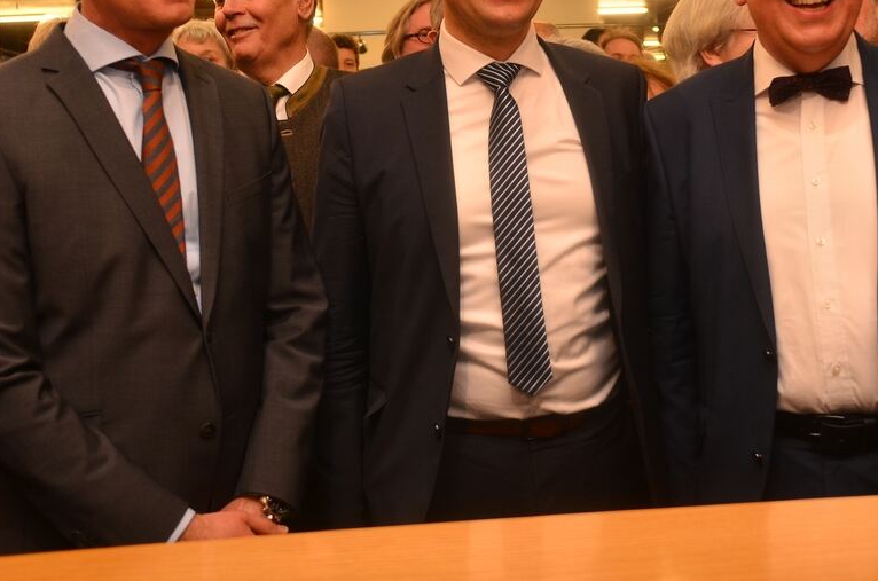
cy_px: 140
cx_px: 510
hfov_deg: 41.9
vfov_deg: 28.1
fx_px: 1144
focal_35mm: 47
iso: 400
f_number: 3.5
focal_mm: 20
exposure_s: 1/80
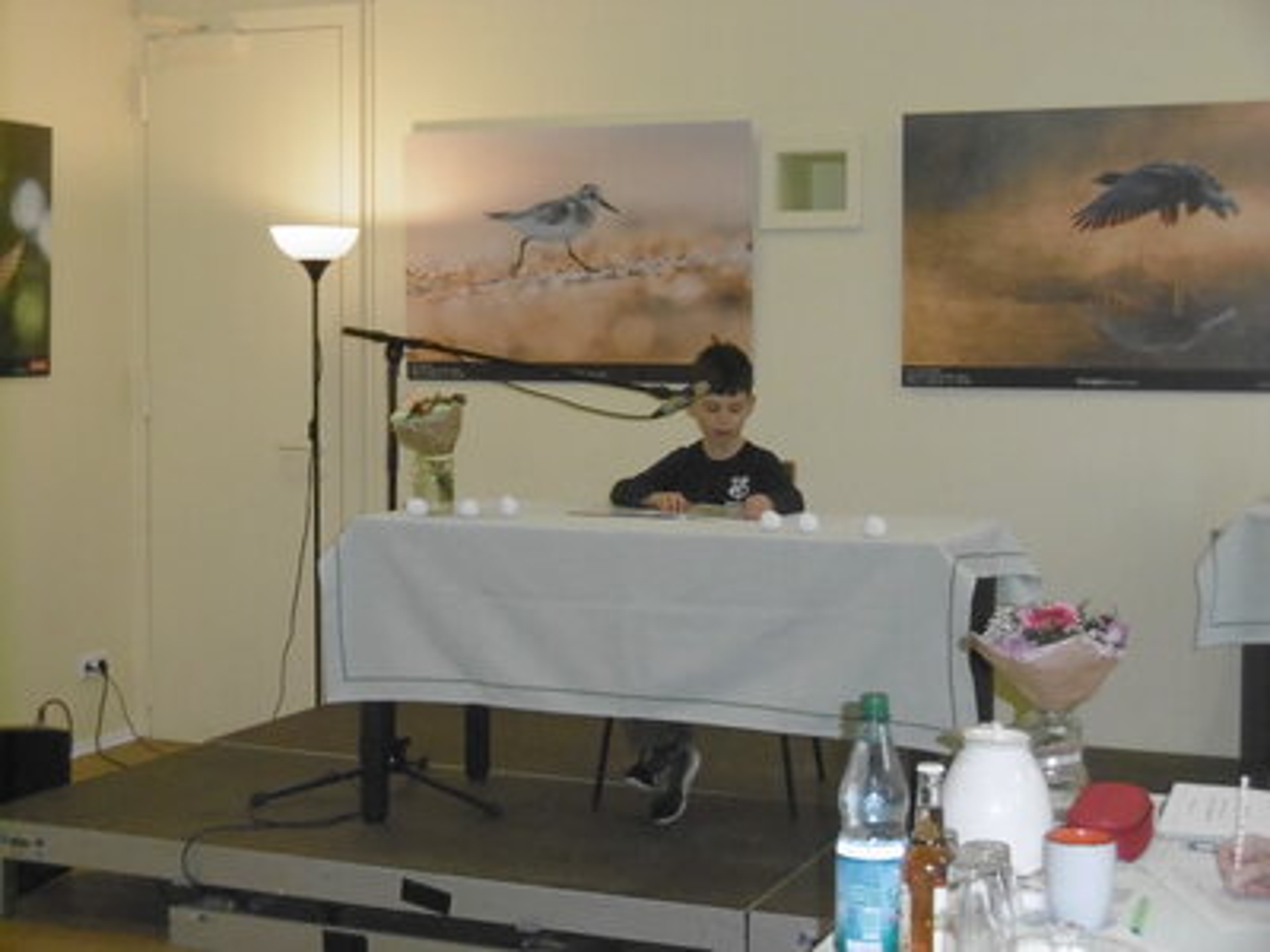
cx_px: 635
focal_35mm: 59
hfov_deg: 32.7
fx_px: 2165
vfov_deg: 24.8
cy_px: 476
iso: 800
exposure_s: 1/100
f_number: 4.2
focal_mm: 10.5
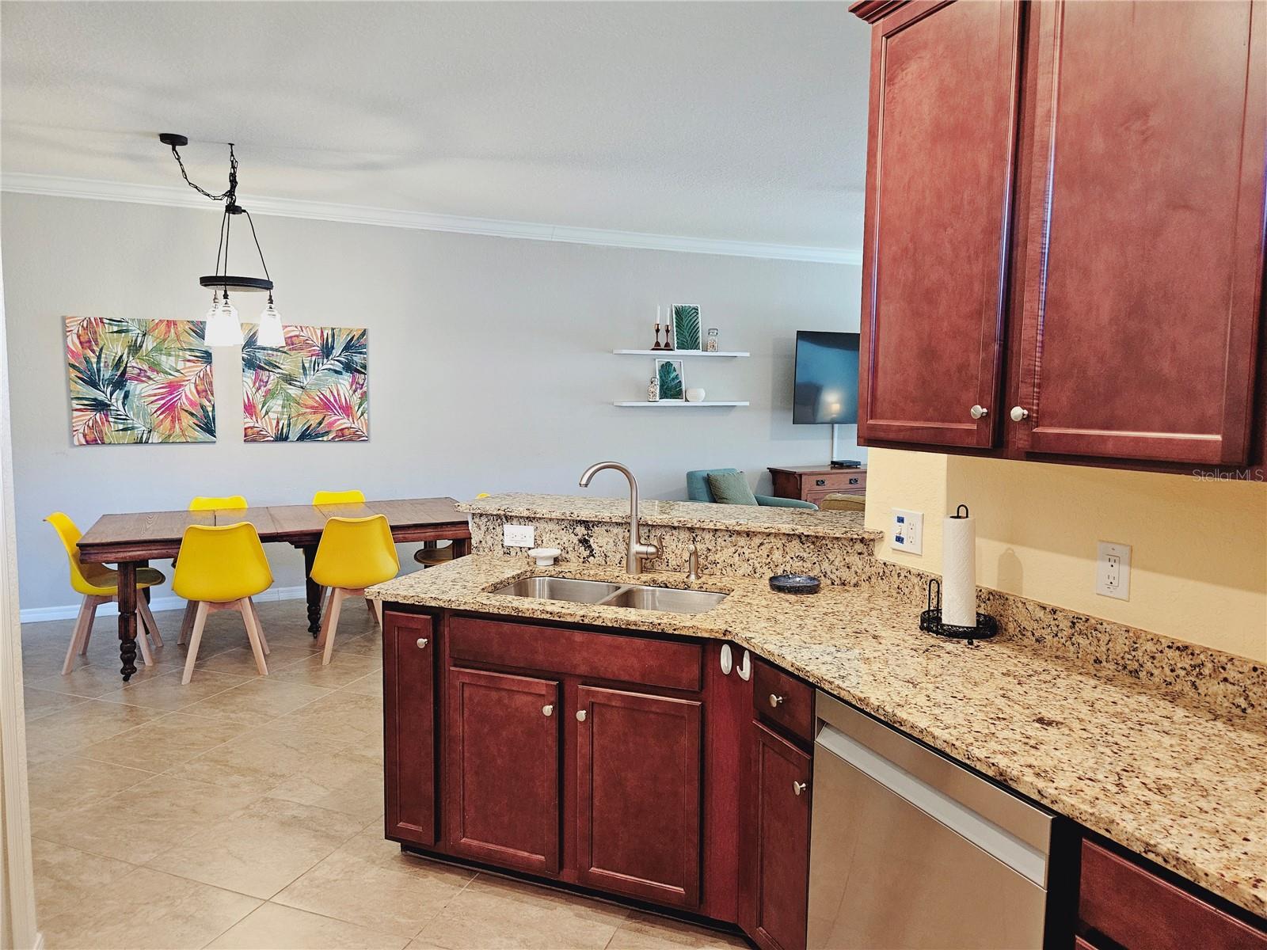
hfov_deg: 73.9
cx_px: 634
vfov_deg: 58.9
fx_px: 842
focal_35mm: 23
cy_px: 475
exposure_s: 1/120
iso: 800
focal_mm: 5.4
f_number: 1.8
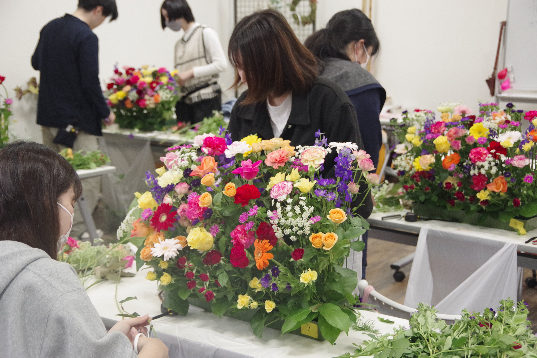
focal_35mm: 60
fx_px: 895
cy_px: 179
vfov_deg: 22.6
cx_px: 268
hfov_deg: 33.4
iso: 3200
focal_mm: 40
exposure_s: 1/160
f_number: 4.5
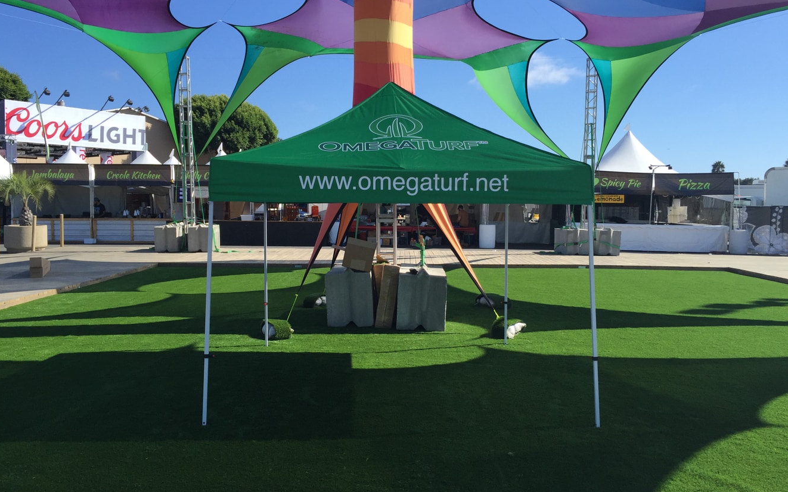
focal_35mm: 31
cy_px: 229
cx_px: 391
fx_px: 666
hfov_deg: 61.2
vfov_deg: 40.6
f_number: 2.2
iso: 32
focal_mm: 4.15
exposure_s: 1/1721
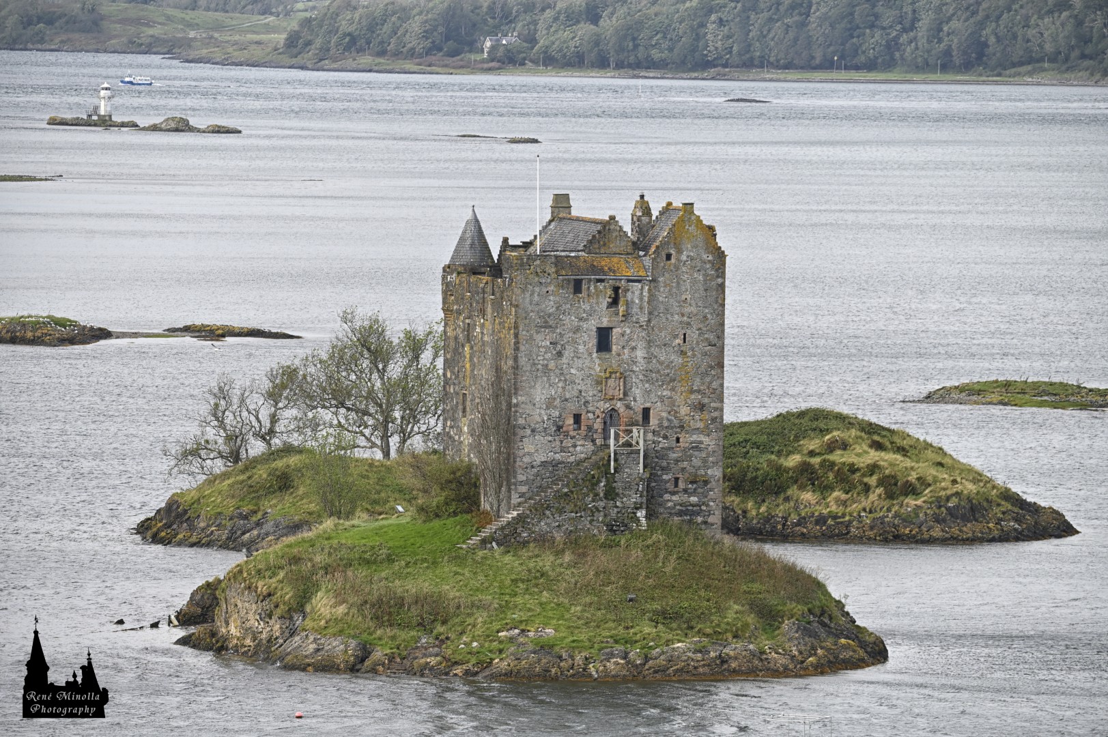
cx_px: 554
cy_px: 368
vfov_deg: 4.3
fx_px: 9843
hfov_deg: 6.4
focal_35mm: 320
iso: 200
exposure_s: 1/400
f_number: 6
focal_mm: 320
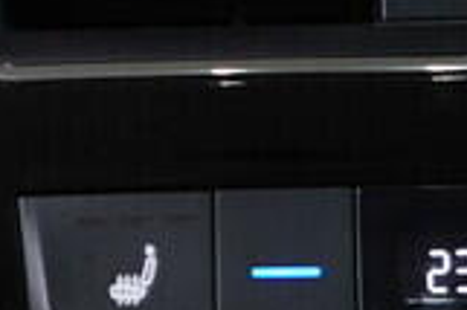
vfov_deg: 5.9
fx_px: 2968
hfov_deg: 9.0
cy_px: -146
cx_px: 339
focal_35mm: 229
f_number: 2.8
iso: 250
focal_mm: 24
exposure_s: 1/40
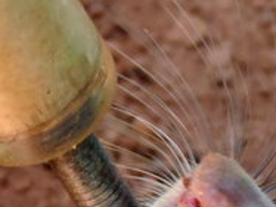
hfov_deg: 3.4
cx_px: 307
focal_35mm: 576
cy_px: 322
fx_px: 4590
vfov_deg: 2.6
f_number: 4.2
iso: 400
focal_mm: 18.7
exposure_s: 1/80
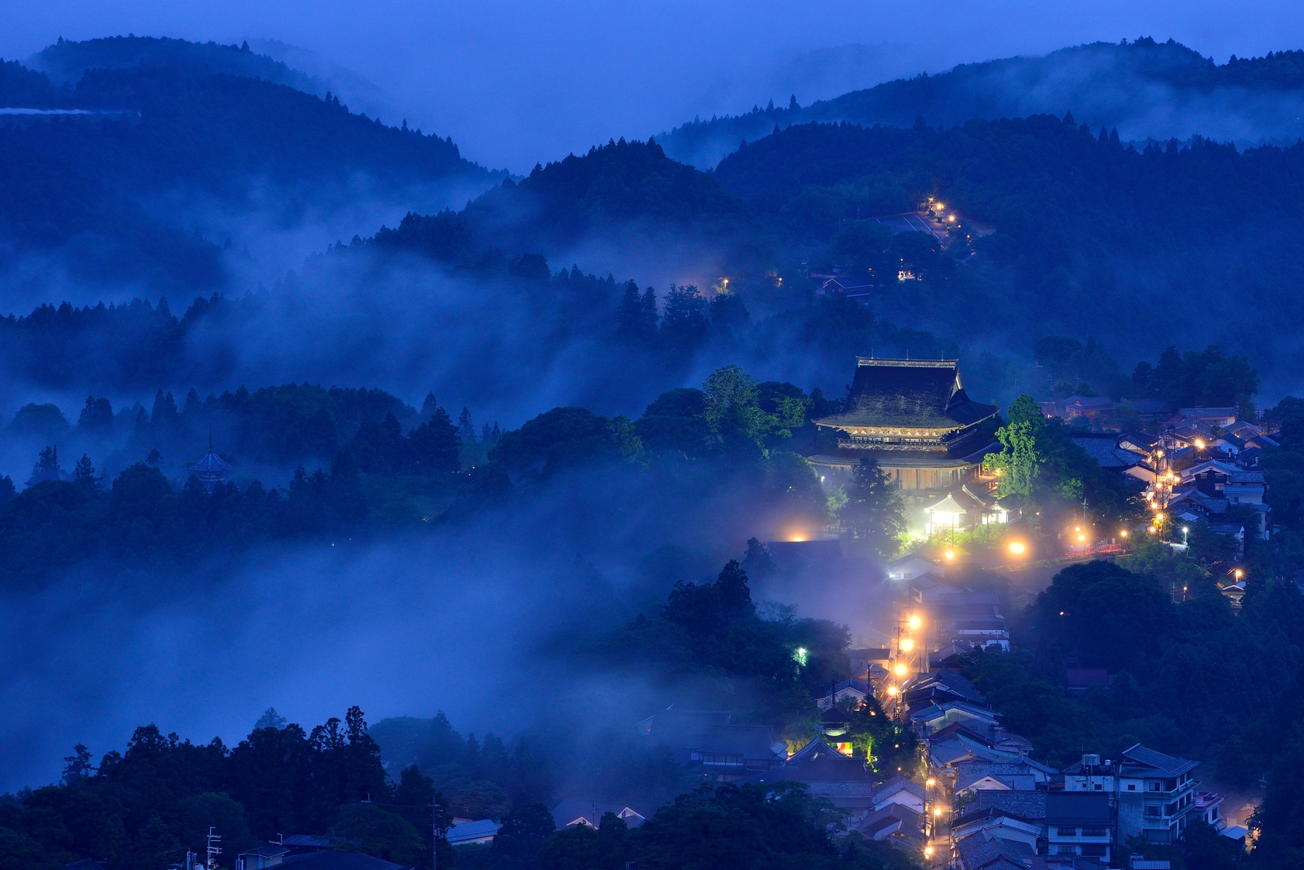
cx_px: 677
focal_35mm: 239
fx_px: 8656
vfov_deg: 5.7
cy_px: 447
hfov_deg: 8.6
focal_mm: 200
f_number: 5.6
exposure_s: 5
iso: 400
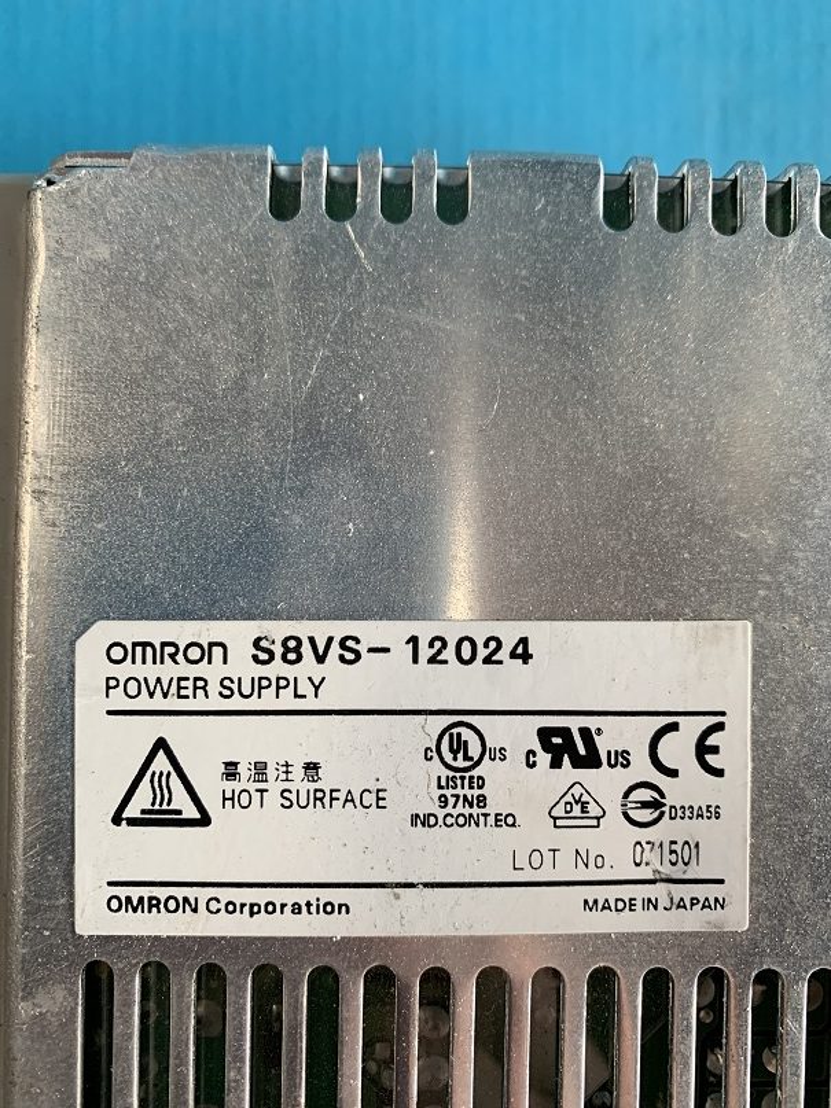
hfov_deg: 53.1
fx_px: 832
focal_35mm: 26
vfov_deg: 67.3
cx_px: 416
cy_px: 554
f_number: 1.8
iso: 100
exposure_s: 1/60
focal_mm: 4.25
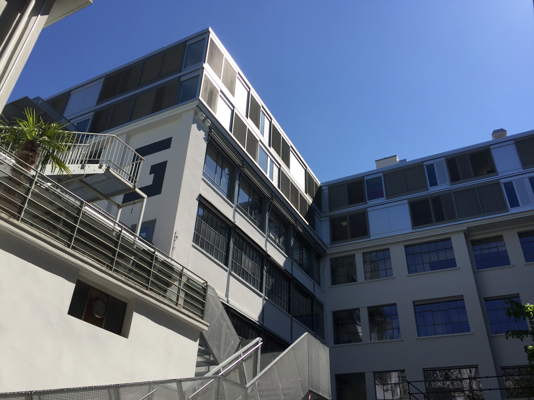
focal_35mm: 29
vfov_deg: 48.2
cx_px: 267
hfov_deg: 61.7
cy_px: 200
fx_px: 447
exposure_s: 1/1980
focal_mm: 4.15
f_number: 2.2
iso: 32
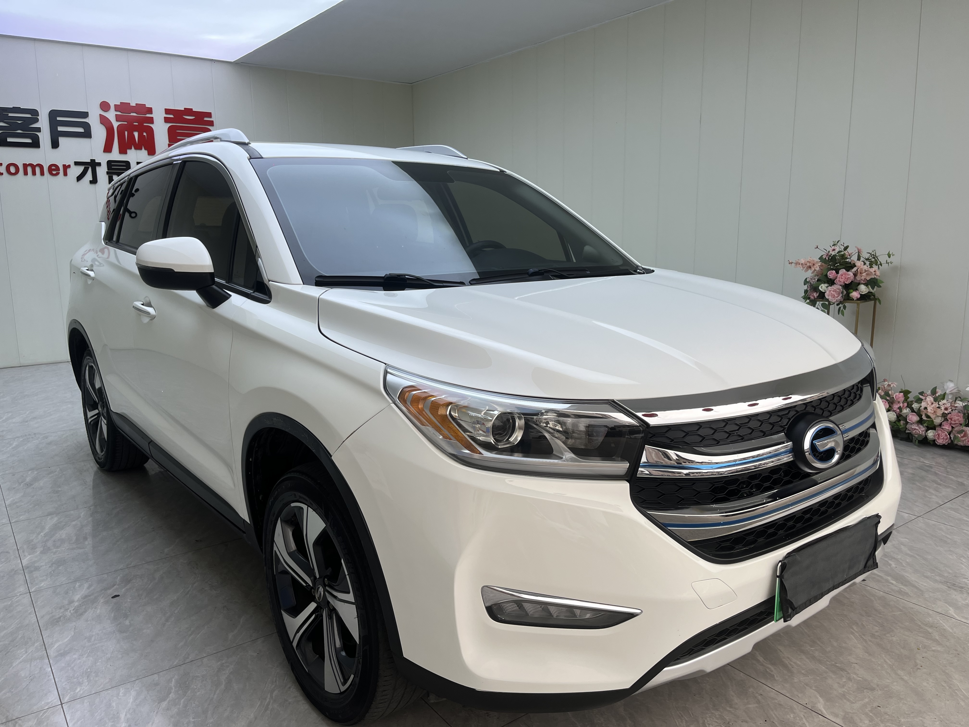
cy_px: 364
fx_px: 728
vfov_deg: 53.1
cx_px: 484
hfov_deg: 67.3
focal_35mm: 26
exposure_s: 1/122
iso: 32
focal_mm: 5.1
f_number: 1.6
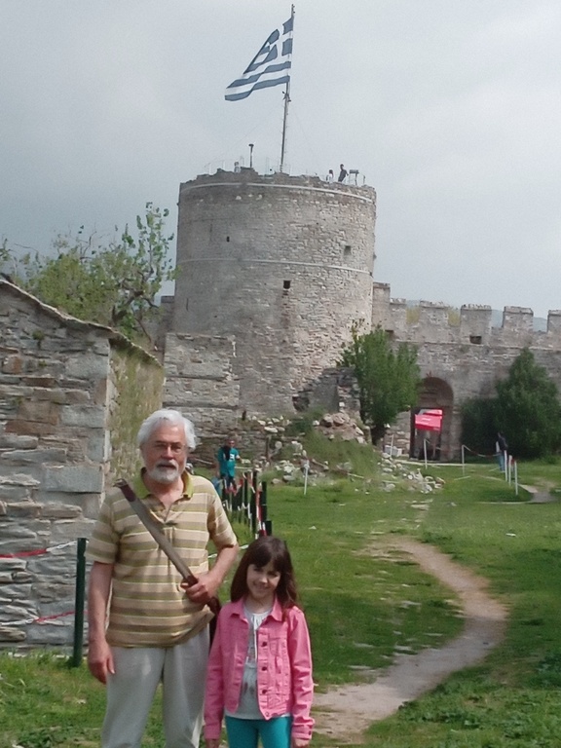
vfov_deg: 69.4
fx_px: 540
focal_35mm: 25
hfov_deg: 54.9
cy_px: 374
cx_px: 280
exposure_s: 1/2024
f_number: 2
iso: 118
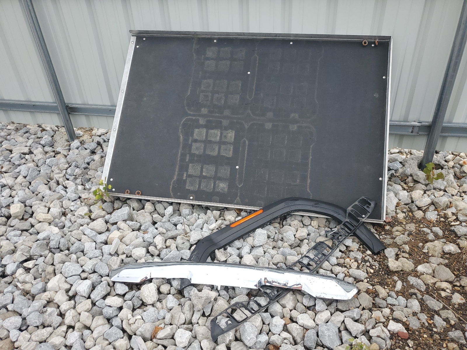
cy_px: 175
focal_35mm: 26
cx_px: 234
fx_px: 351
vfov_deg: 53.1
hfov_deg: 67.3
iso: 50
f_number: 1.5
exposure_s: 1/1429
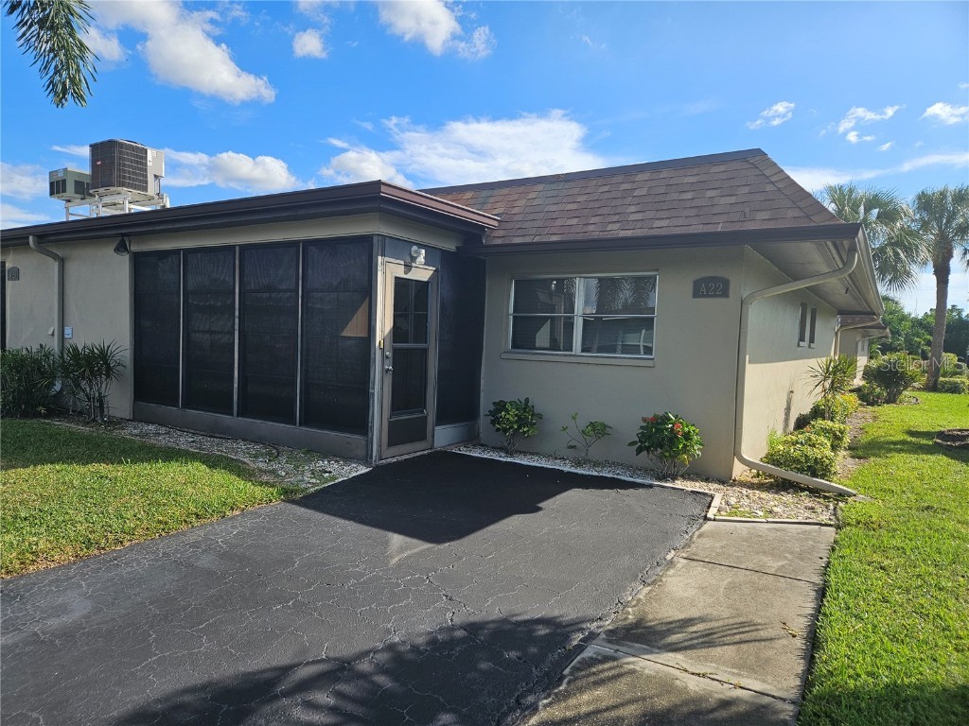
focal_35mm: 23
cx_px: 484
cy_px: 363
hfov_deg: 73.9
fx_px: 644
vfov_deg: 58.9
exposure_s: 1/2000
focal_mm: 5.4
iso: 40
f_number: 1.8
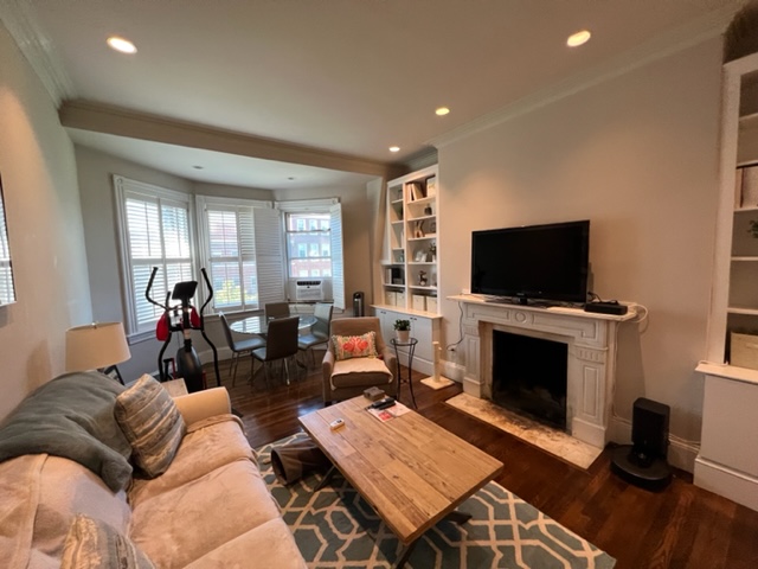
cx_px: 379
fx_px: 285
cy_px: 284
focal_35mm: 13
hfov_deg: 106.2
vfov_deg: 89.9
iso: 200
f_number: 1.8
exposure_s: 1/120
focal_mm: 1.57
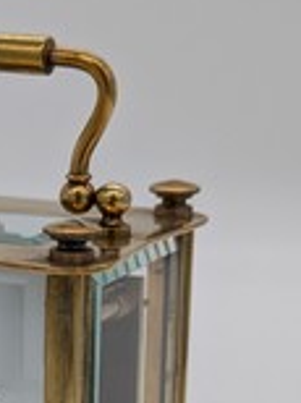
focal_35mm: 125
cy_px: 442
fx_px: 1453
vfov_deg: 15.4
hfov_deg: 11.6
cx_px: -38
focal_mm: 6.81
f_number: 1.85
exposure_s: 1/39.4
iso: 51
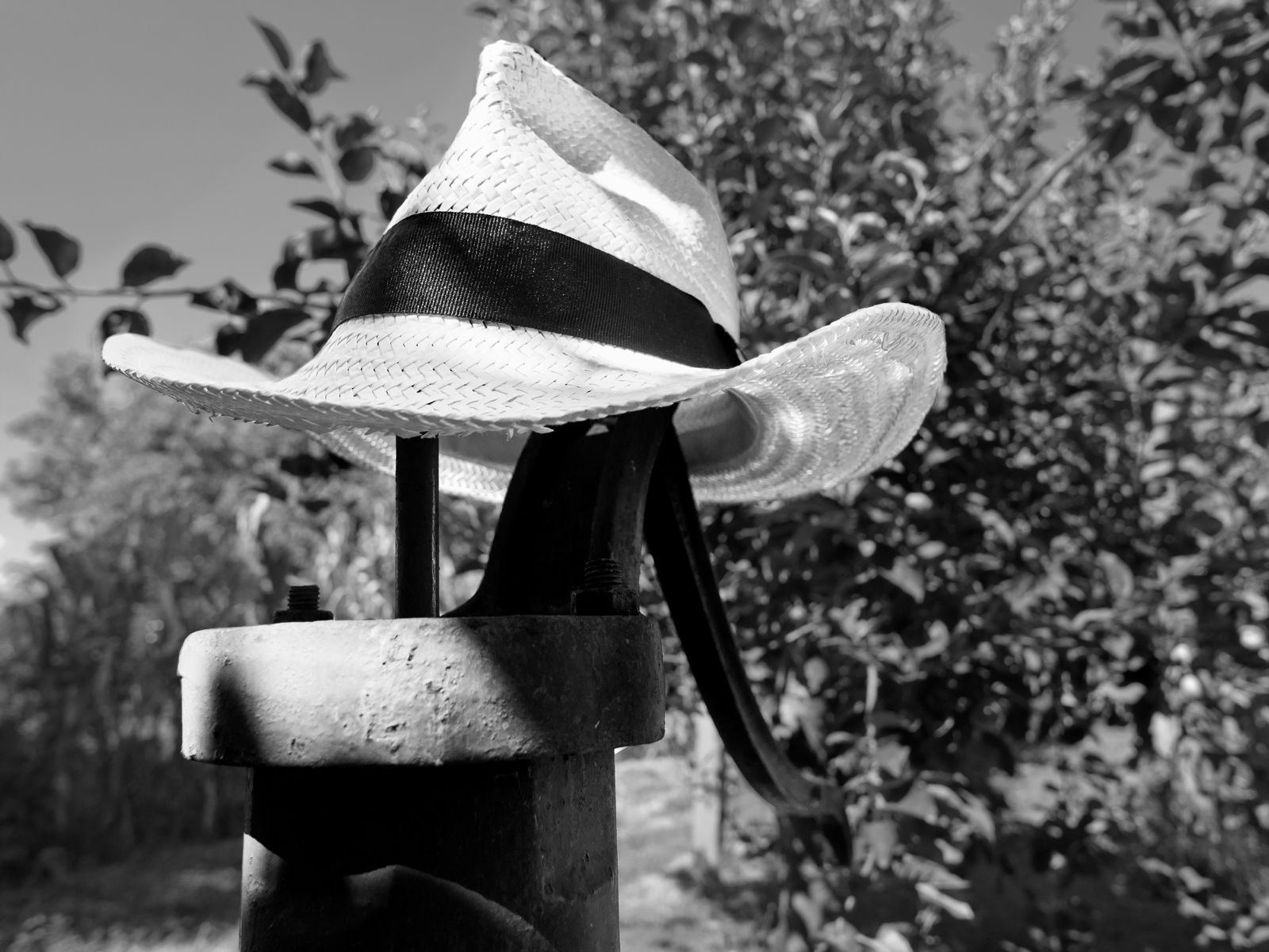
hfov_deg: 71.6
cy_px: 476
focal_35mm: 24
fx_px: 880
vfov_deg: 56.8
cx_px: 634
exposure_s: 1/320
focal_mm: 12
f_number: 4
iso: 200
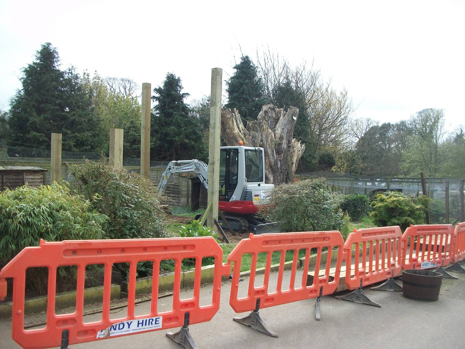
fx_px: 430
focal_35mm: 32
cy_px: 174
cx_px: 232
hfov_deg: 56.8
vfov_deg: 44.2
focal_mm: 5.7
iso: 80
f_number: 2.9
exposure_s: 1/400
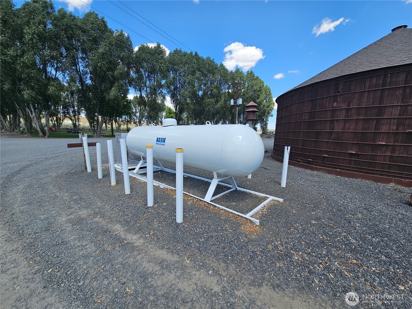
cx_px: 206
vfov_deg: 89.9
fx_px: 155
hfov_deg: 106.2
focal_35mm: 13
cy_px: 154
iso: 50
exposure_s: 1/1262
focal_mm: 2.2
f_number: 2.2
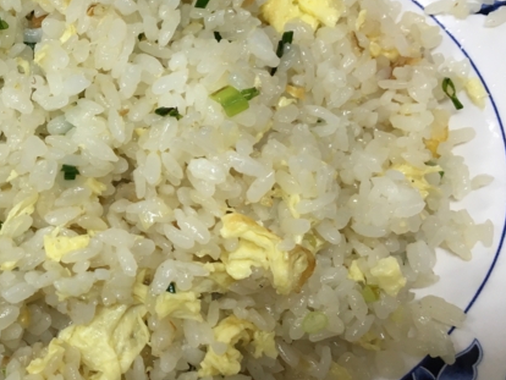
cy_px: 165
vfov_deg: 26.1
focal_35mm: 56
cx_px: 38
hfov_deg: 32.4
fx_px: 819
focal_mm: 4.15
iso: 50
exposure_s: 1/30
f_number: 2.2
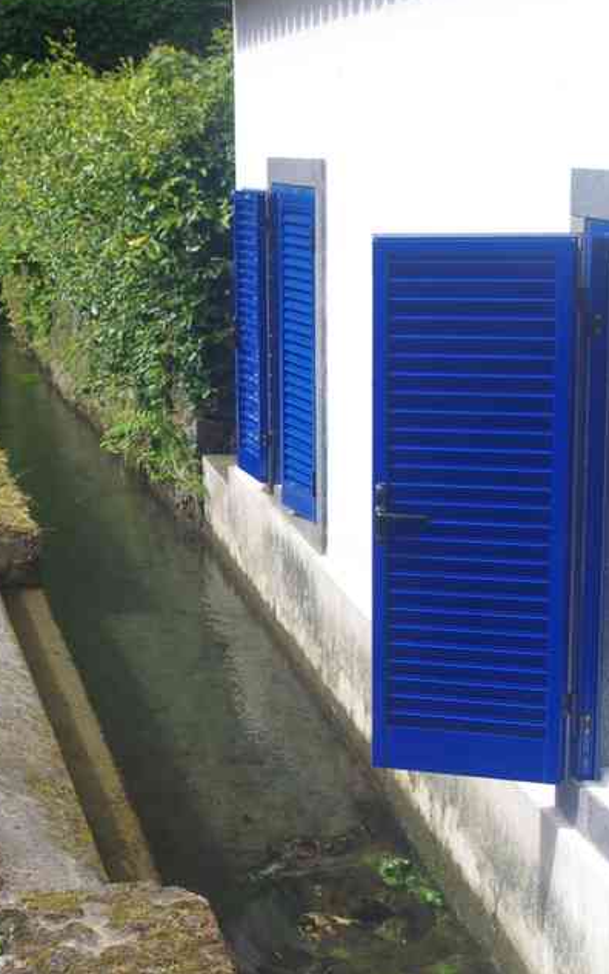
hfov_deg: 17.3
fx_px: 1985
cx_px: 145
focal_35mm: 75
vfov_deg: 27.4
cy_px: 625
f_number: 9
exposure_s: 1/60
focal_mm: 31
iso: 200
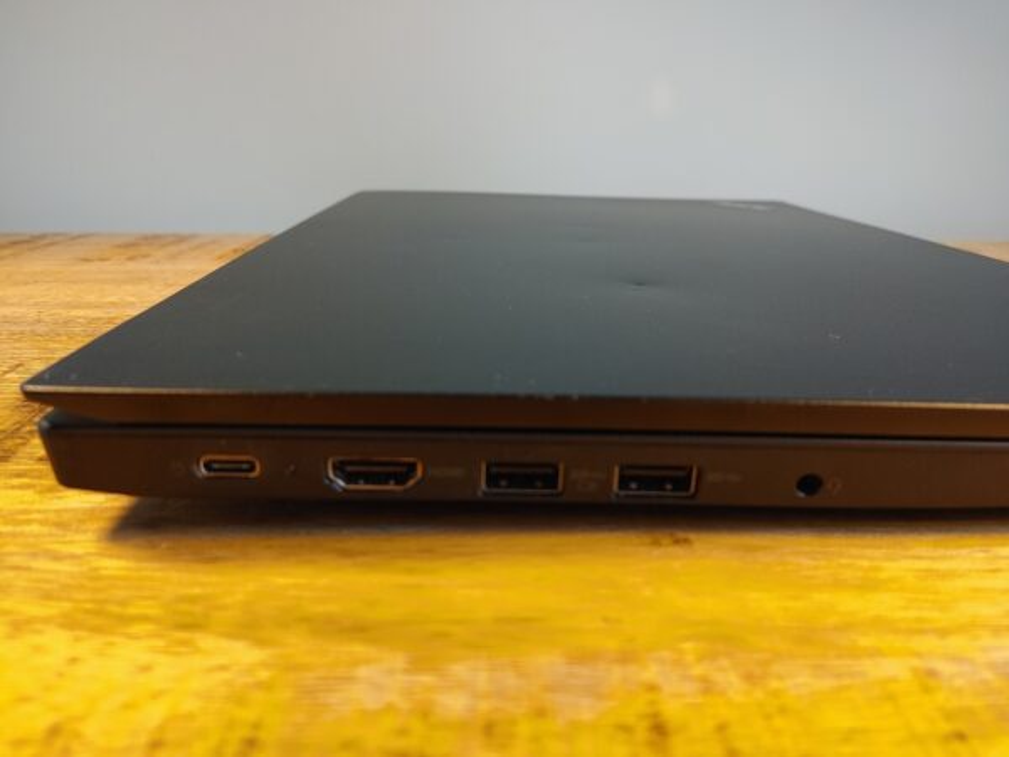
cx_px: 504
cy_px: 378
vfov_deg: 53.1
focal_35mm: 26
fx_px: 758
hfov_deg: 67.3
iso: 350
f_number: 1.8
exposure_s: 1/100
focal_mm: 4.81
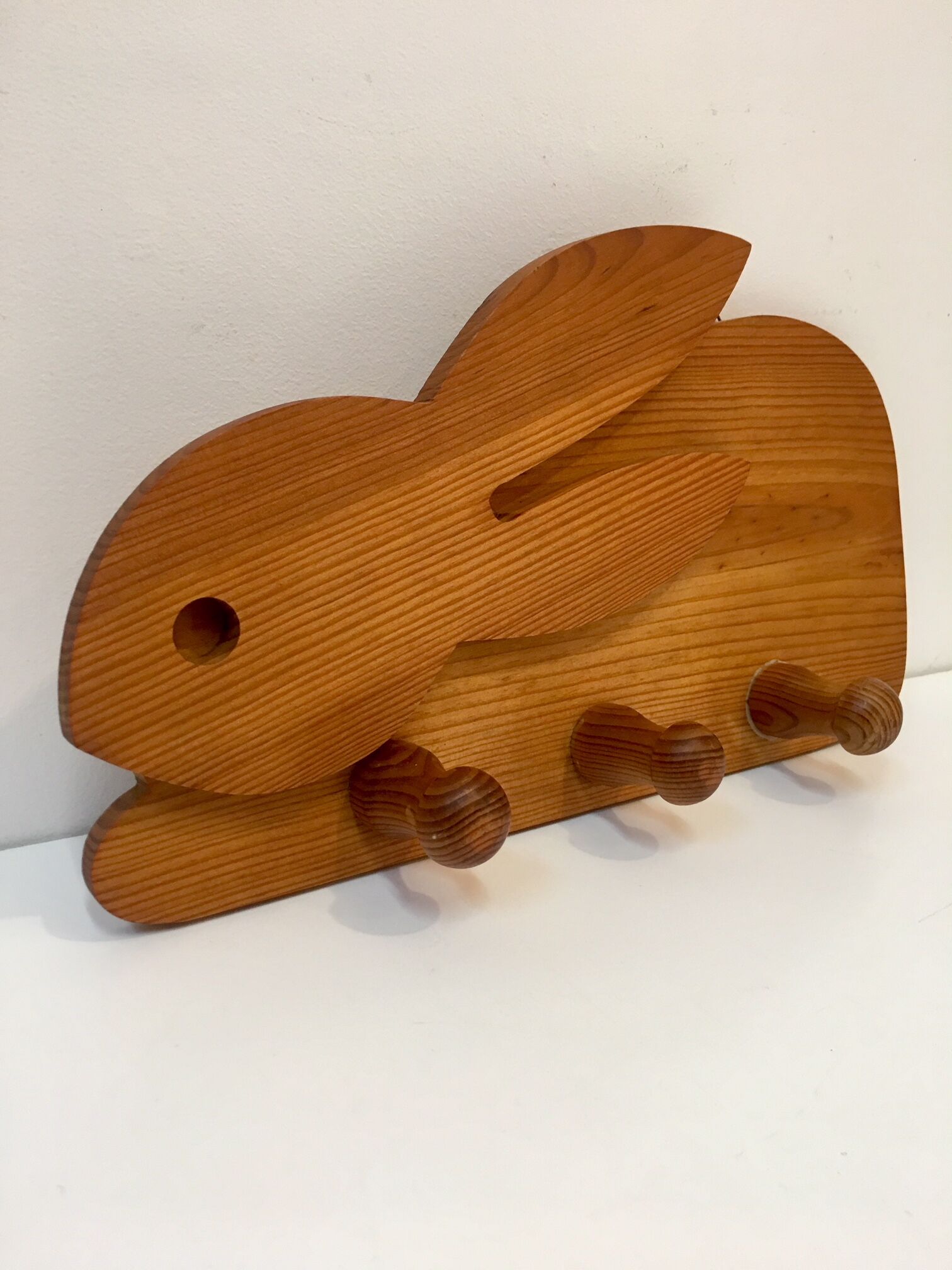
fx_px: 1063
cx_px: 476
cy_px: 635
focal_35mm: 29
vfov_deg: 61.7
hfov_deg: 48.2
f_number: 2.2
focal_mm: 4.15
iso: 125
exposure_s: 1/33
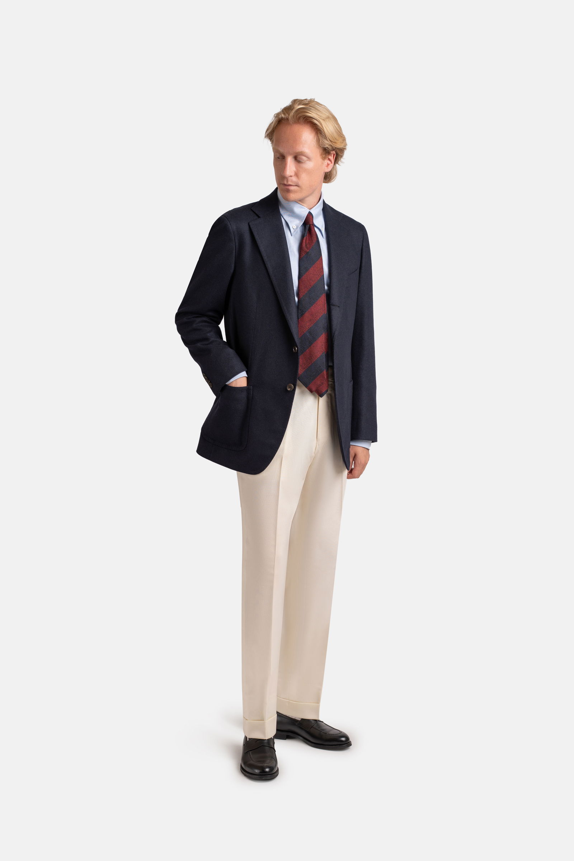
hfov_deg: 19.2
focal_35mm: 71
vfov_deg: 28.5
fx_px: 1698
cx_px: 287
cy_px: 430
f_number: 8
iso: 100
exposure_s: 1/125
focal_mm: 71
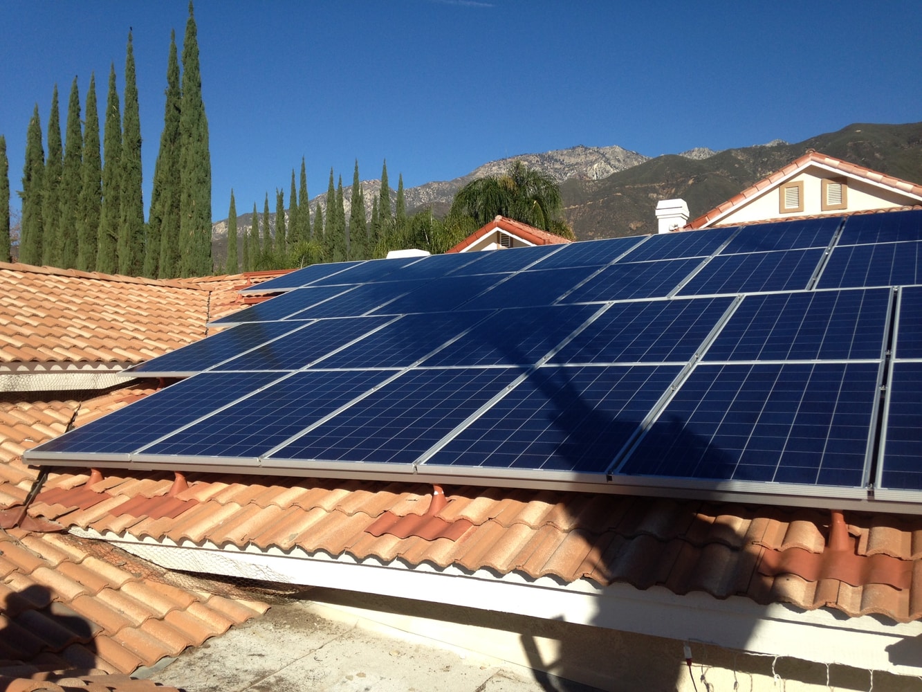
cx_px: 461
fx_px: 879
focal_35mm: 33
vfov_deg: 43.0
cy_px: 346
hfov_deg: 55.3
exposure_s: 1/1695
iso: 50
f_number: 2.4
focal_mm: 4.12
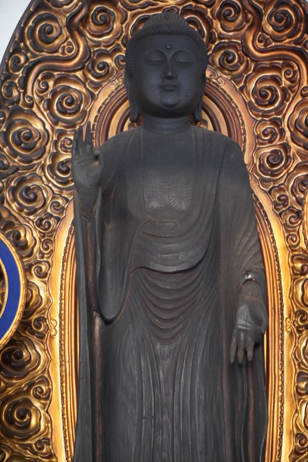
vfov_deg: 22.6
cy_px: 231
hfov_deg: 15.2
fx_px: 1155
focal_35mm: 90
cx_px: 154
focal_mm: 60
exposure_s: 1/13
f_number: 4.5
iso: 6400
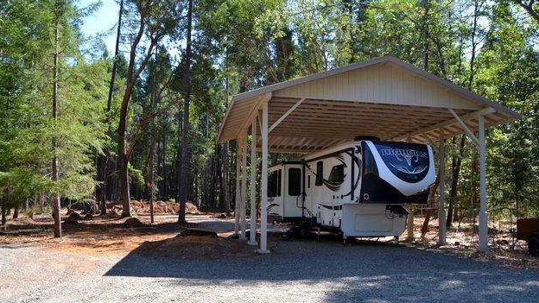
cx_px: 267
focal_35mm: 29
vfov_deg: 40.1
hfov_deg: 66.1
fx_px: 414
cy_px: 171
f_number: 6.3
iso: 100
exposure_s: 1/160
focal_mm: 18
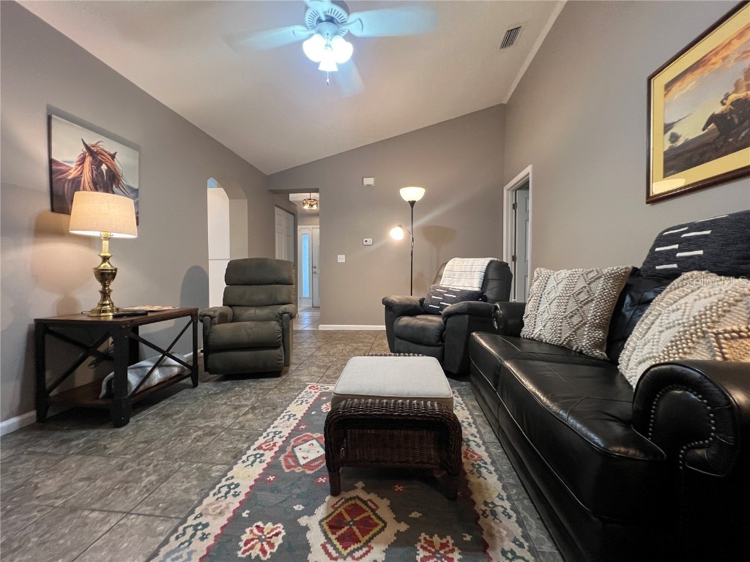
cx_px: 375
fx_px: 282
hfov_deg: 106.2
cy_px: 281
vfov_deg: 89.9
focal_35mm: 13
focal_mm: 1.57
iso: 320
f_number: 1.8
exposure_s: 1/60
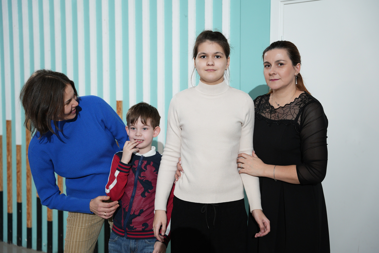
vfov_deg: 26.4
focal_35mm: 51
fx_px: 538
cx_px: 190
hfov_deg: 38.8
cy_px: 126
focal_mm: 51.1
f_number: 3.2
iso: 800
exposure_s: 1/160
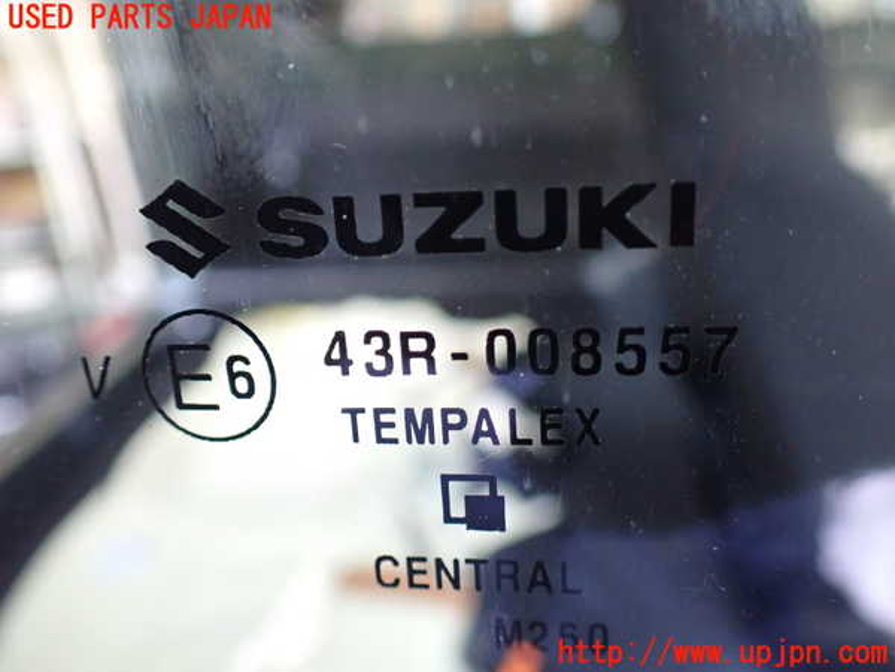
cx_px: 448
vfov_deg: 46.8
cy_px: 336
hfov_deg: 60.0
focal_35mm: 30
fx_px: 776
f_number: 2.3
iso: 800
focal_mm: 5.4
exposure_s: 1/100
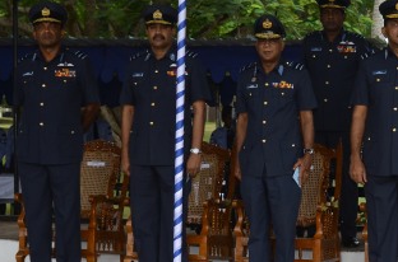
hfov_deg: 19.5
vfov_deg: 13.1
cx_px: 329
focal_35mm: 104
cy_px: 120
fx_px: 1146
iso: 250
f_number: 5.6
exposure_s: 1/160
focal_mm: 36
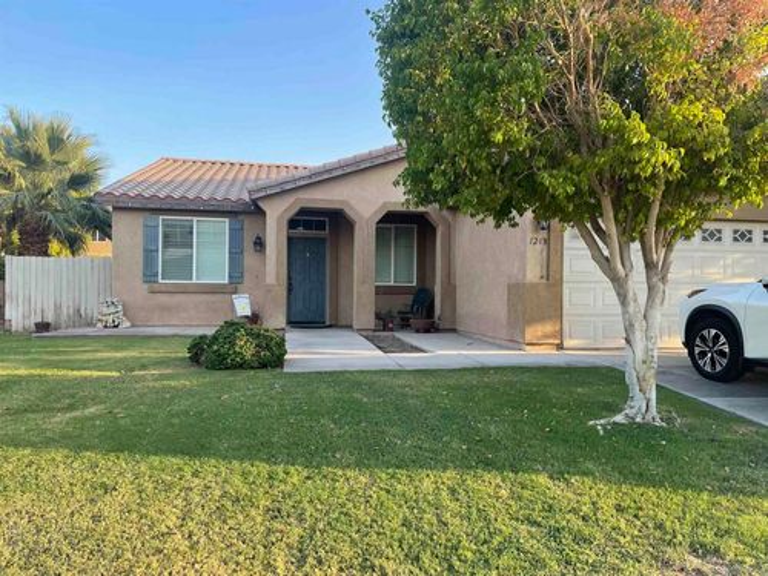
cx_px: 384
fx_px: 577
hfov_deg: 67.3
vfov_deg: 53.1
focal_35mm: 26
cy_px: 288
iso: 32
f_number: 1.6
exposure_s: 1/309
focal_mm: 4.2
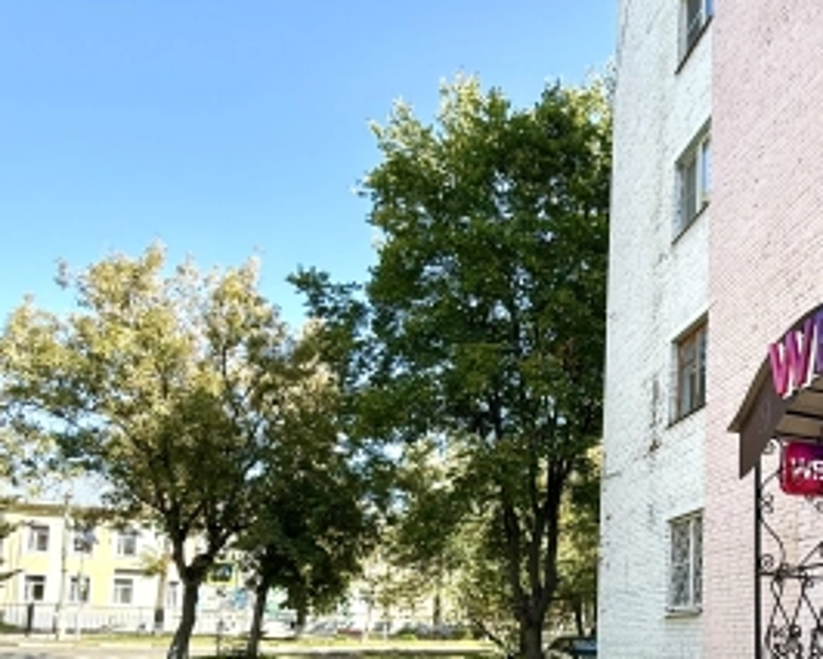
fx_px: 780
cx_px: 681
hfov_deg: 51.5
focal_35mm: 32
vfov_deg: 42.5
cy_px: 579
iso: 50
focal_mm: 2.22
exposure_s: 1/430
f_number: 2.2
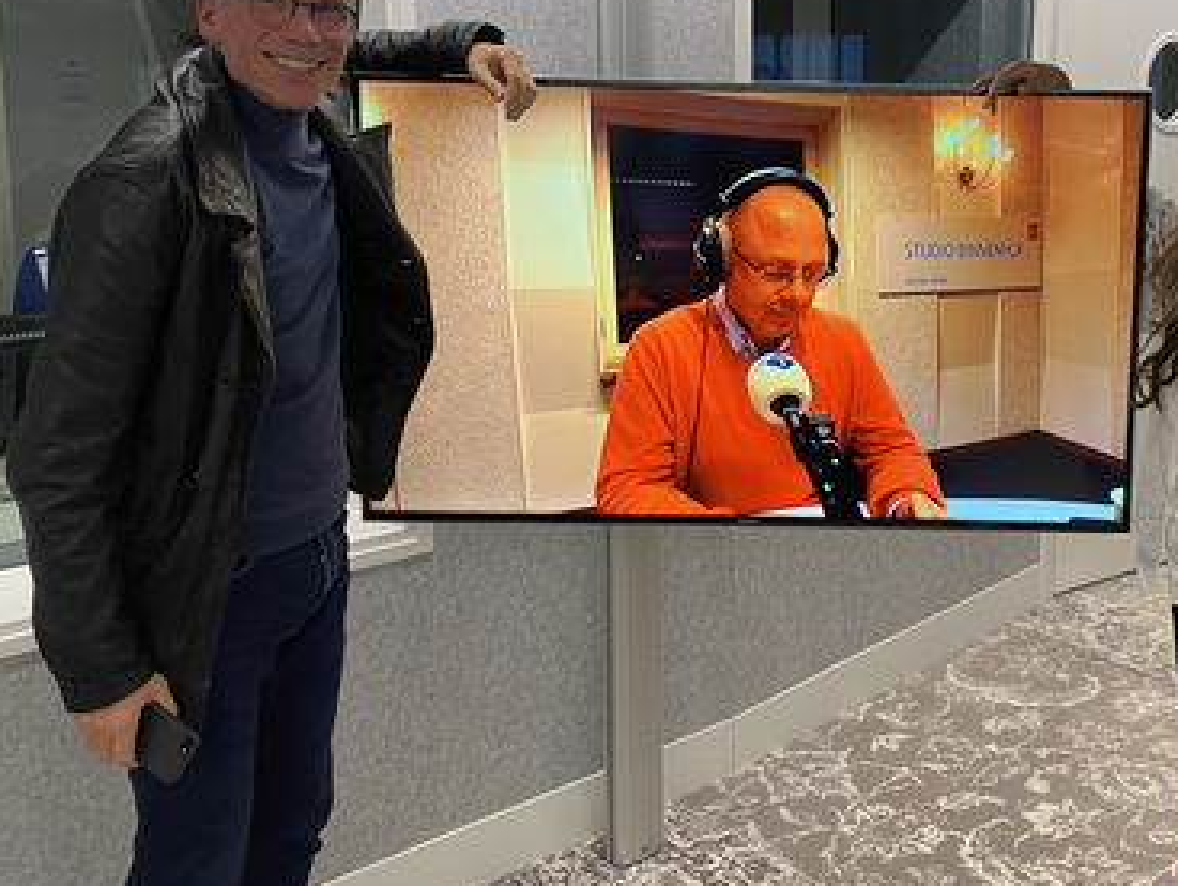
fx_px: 1363
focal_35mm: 40
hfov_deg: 45.7
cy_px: 324
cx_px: 825
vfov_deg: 35.8
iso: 125
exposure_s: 1/50
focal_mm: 4.25
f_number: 1.8
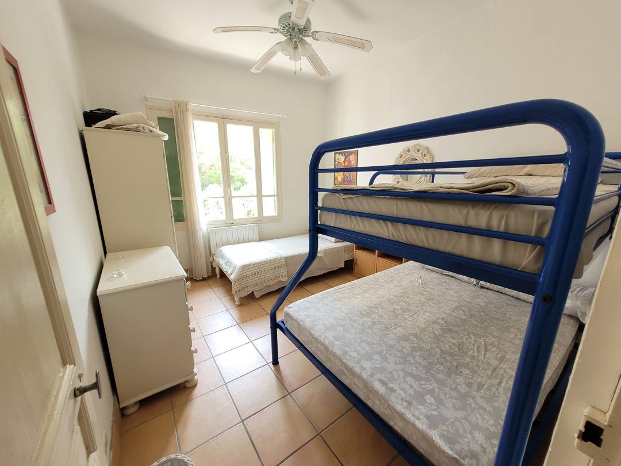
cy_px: 233
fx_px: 233
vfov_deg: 89.9
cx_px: 310
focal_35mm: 13
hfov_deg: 106.2
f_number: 2.2
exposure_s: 1/60
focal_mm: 1.74
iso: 80
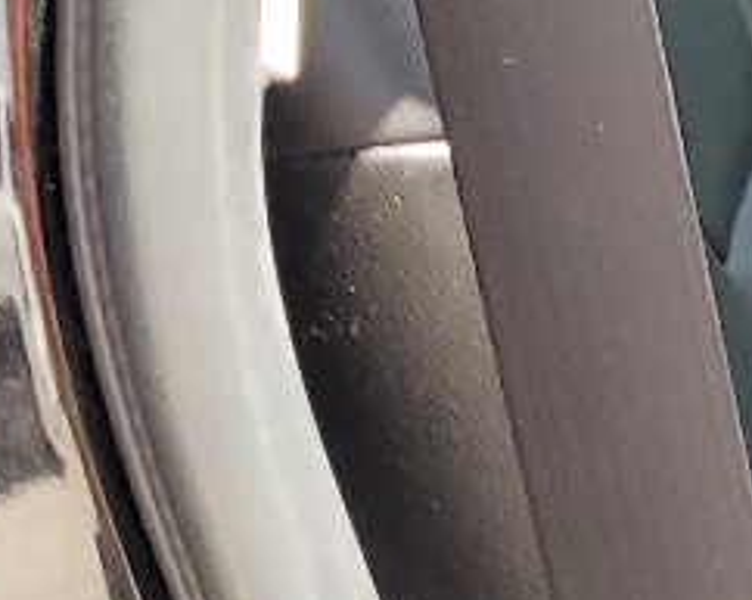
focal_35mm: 168
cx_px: 1796
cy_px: 469
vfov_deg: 9.2
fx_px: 3735
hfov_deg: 10.1
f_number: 1.5
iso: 50
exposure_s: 1/256
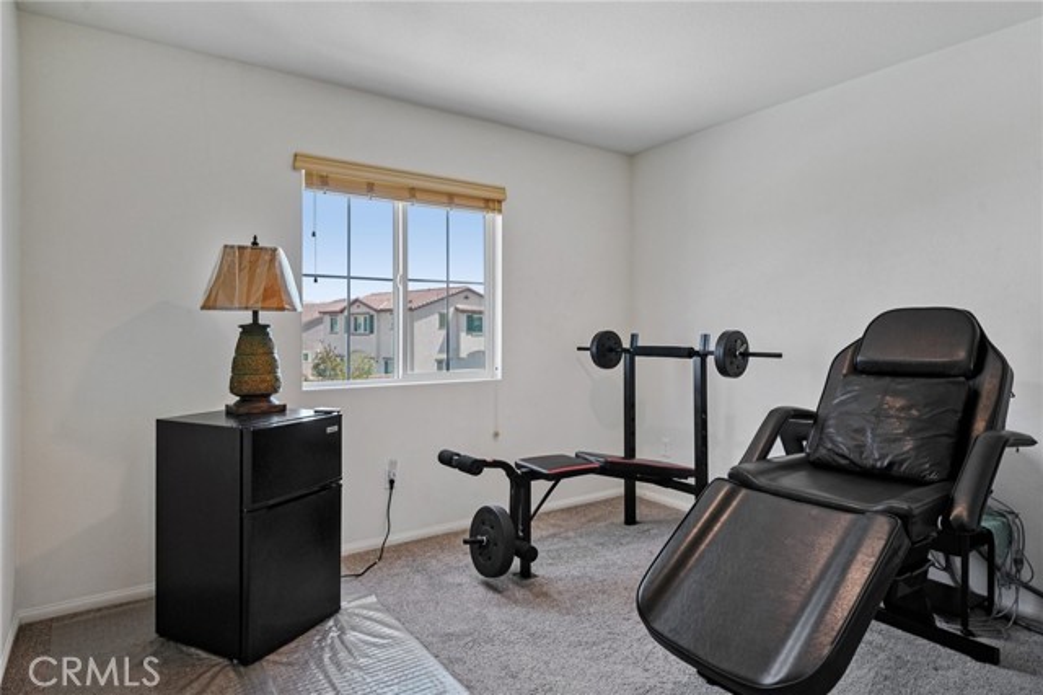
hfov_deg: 84.9
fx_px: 570
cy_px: 348
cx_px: 522
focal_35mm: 20
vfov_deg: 62.6
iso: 160
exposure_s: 1/30
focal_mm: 19.7
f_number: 8
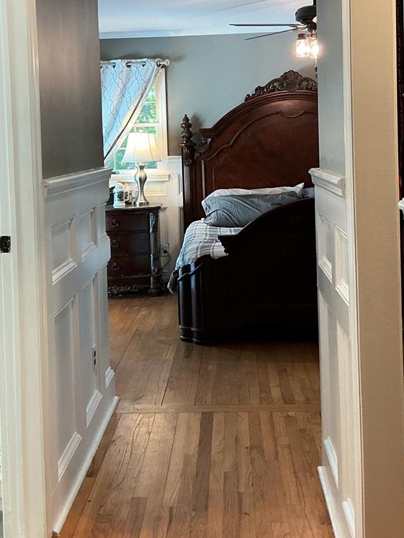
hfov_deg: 27.0
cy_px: 173
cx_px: 181
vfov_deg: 35.2
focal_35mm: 54
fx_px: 840
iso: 160
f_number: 1.8
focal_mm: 3
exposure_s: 1/60
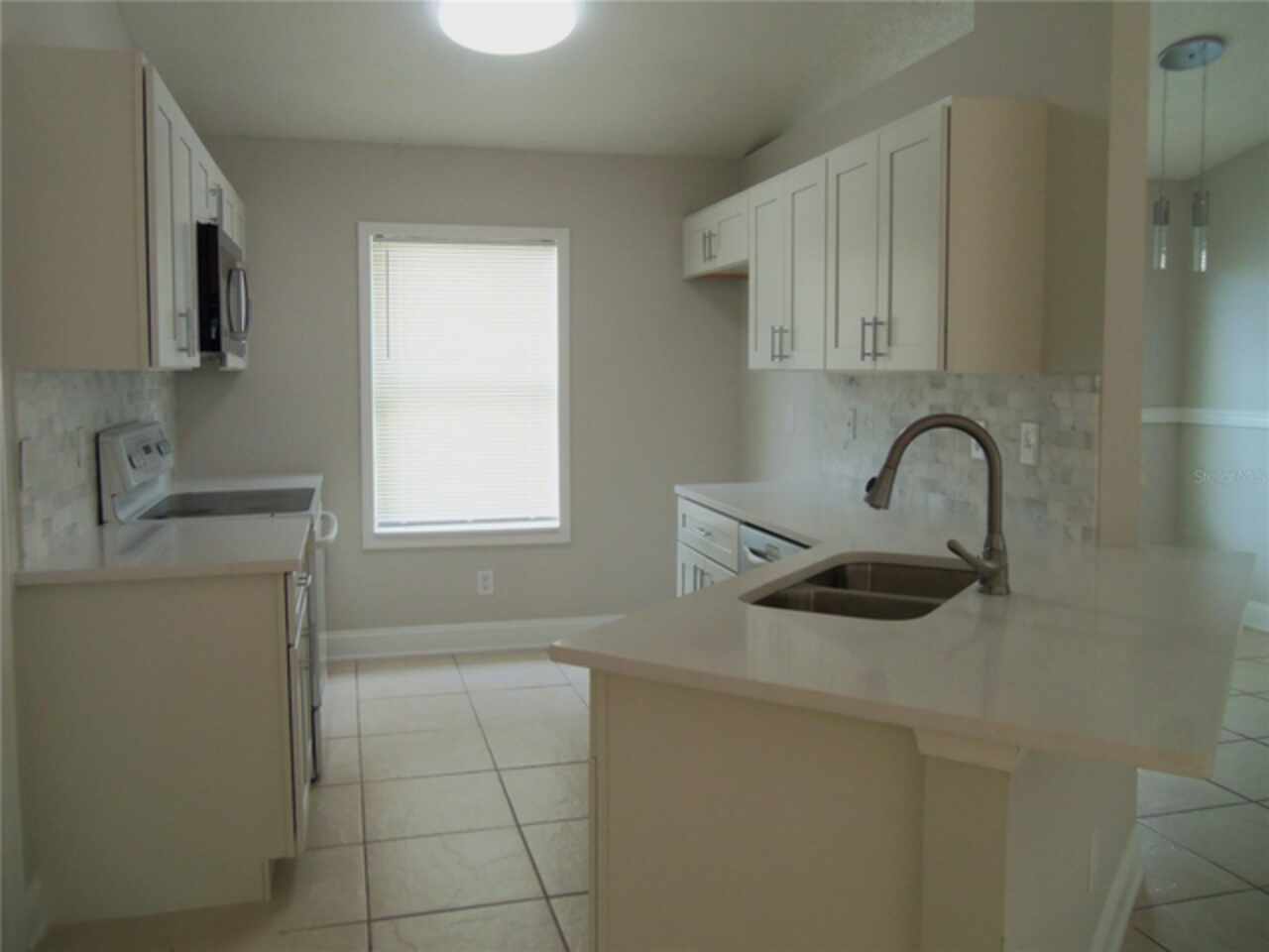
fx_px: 1026
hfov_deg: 63.4
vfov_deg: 49.7
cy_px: 476
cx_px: 634
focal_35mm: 28
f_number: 3.9
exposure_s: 1/40
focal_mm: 5.1
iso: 125
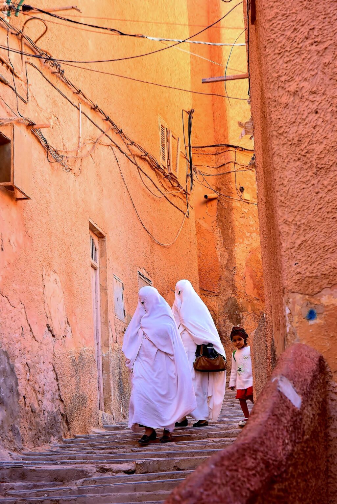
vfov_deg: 17.1
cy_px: 252
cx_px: 168
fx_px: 1684
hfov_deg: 11.4
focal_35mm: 120
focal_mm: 80
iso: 500
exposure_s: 1/125
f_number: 9
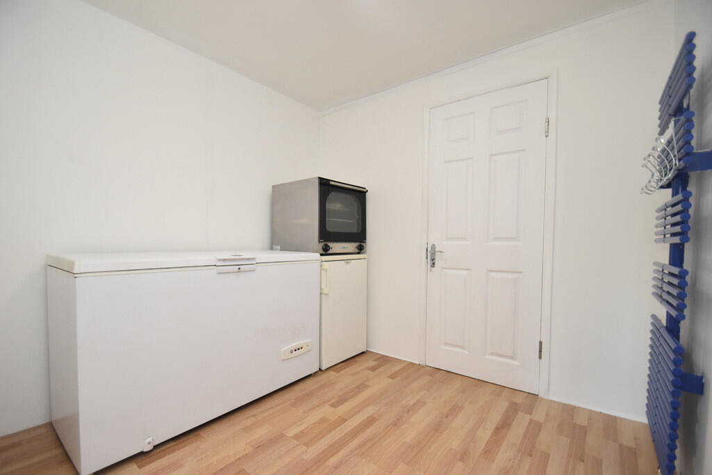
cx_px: 356
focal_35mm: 15
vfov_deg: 77.3
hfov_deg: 100.4
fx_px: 297
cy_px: 238
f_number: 4.5
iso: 800
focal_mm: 10
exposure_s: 1/160
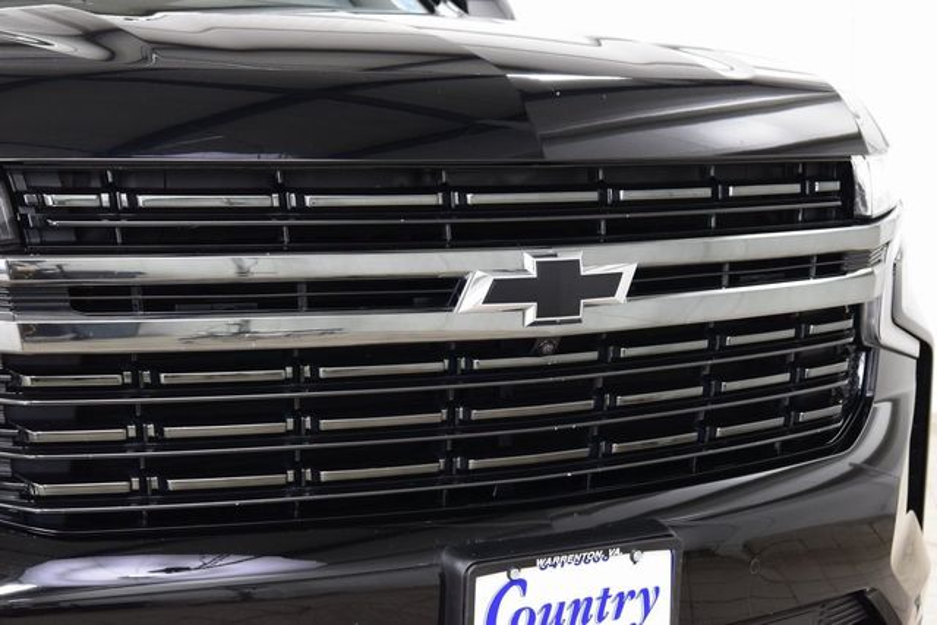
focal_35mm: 75
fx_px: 1952
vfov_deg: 18.2
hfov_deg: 27.0
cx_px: 468
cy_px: 312
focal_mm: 50
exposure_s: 1/15
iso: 1250
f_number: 6.3
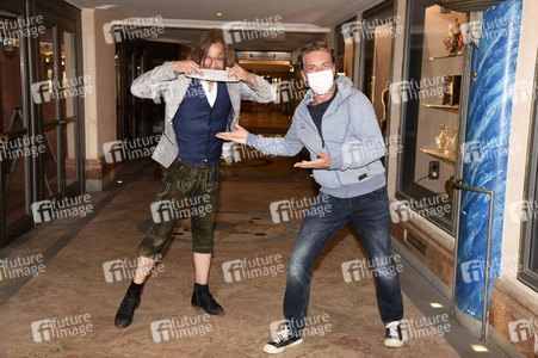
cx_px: 269
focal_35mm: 44
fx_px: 657
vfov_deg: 30.5
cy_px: 179
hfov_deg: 44.5
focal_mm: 44
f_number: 6.3
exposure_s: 1/80
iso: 1000
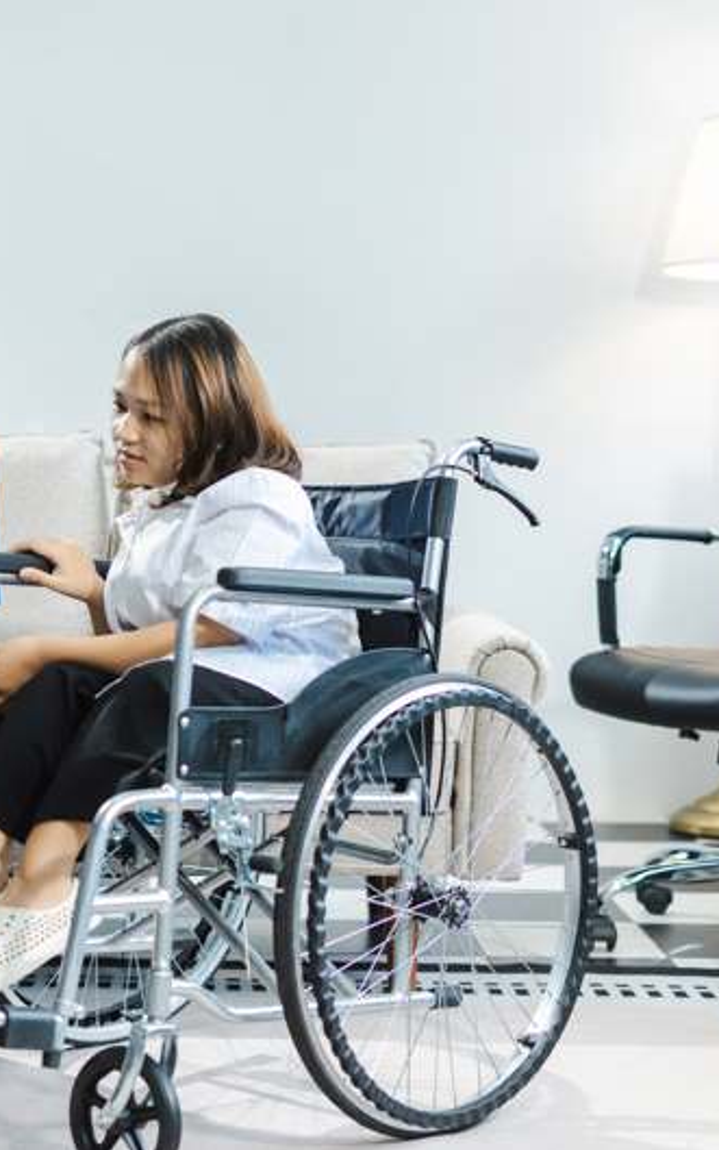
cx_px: 9
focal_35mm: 77
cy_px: 575
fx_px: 2412
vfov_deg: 26.8
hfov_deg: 16.6
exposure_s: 1/250
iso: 640
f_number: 2.2
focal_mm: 50
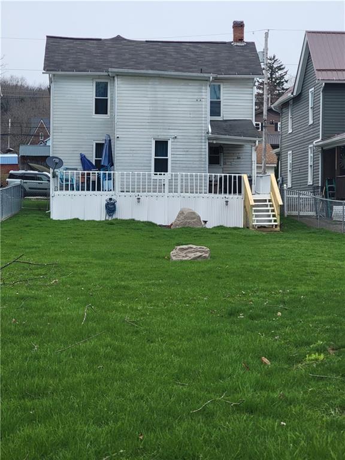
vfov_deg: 27.0
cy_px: 230
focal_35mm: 72
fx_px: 957
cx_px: 172
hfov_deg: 20.4
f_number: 2.4
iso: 50
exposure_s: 1/934
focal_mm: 9
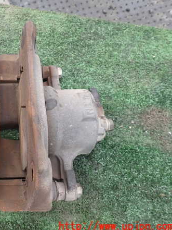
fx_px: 225
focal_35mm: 34
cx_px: 20
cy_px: 116
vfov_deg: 53.9
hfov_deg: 39.1
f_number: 2.8
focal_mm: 4.5
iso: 100
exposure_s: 1/60
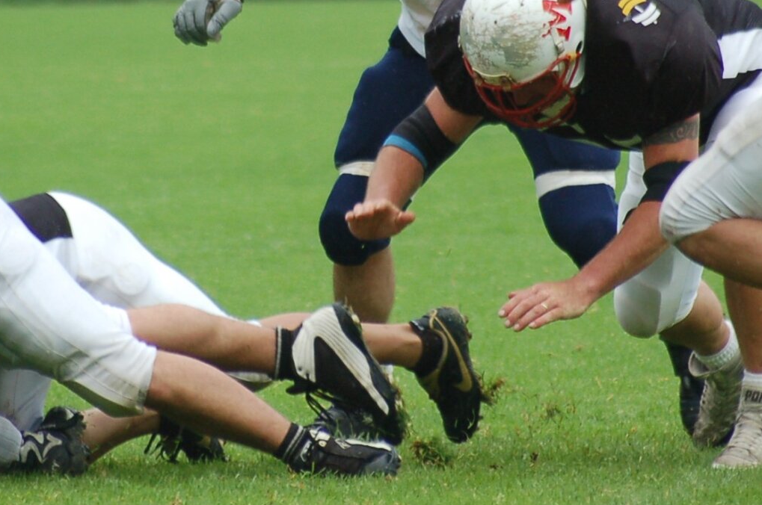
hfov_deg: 2.4
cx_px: 311
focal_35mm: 874
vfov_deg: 1.6
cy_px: 41
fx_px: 18470
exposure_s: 1/500
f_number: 5.6
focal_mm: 270
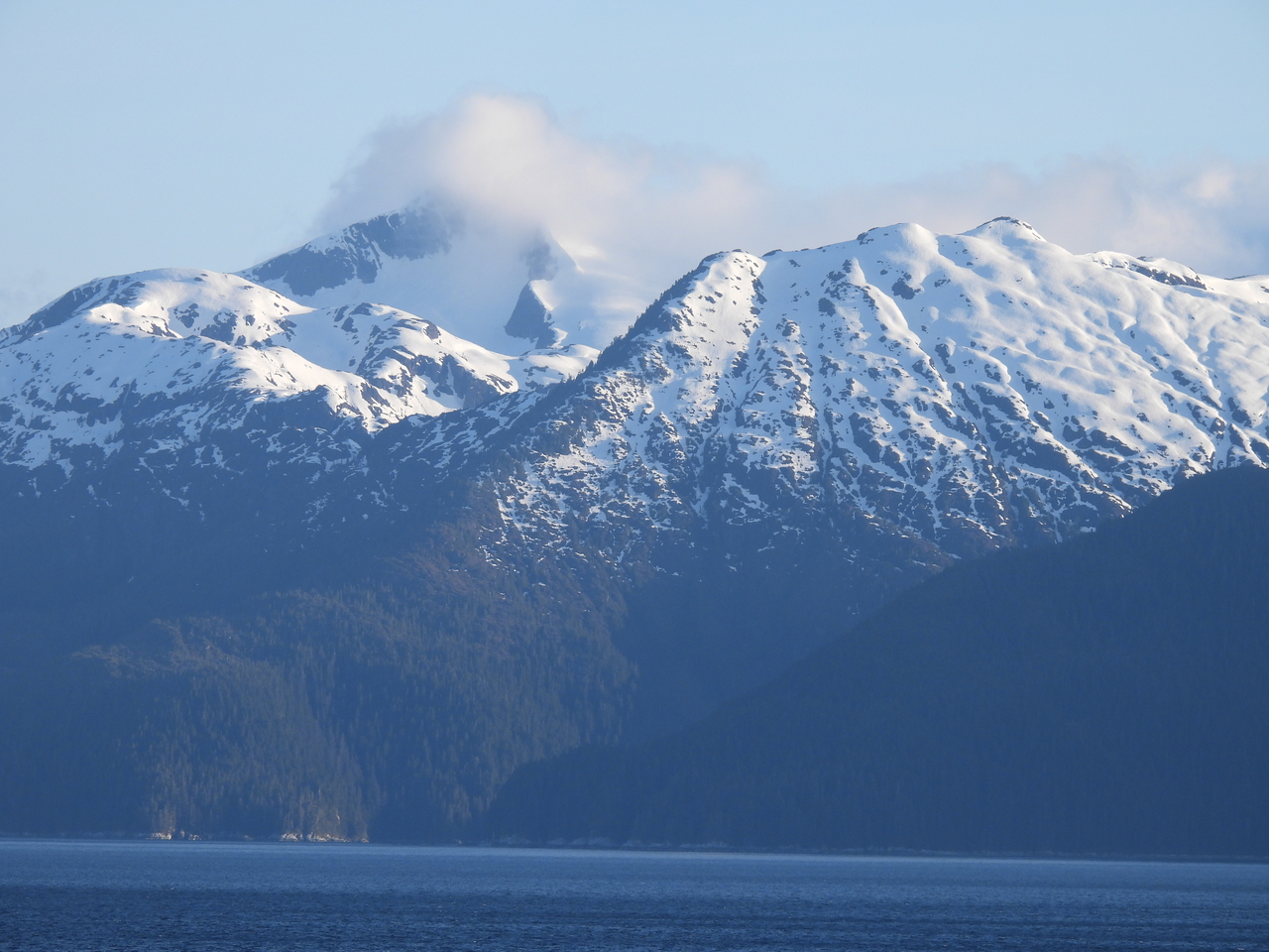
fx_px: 11731
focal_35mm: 320
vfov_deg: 4.6
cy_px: 476
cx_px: 634
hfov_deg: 6.2
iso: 100
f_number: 5
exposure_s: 1/400
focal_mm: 57.1
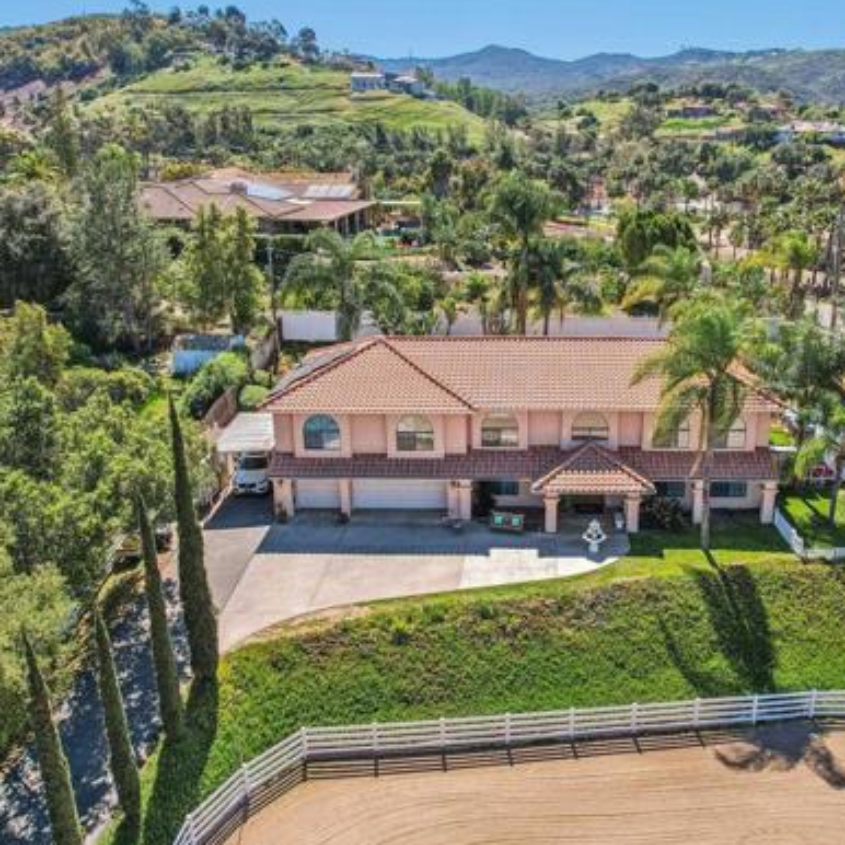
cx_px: 490
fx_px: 856
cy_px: 417
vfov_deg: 52.5
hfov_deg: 52.3
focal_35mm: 31
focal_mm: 8.4
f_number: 2.8
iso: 100
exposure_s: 1/1250
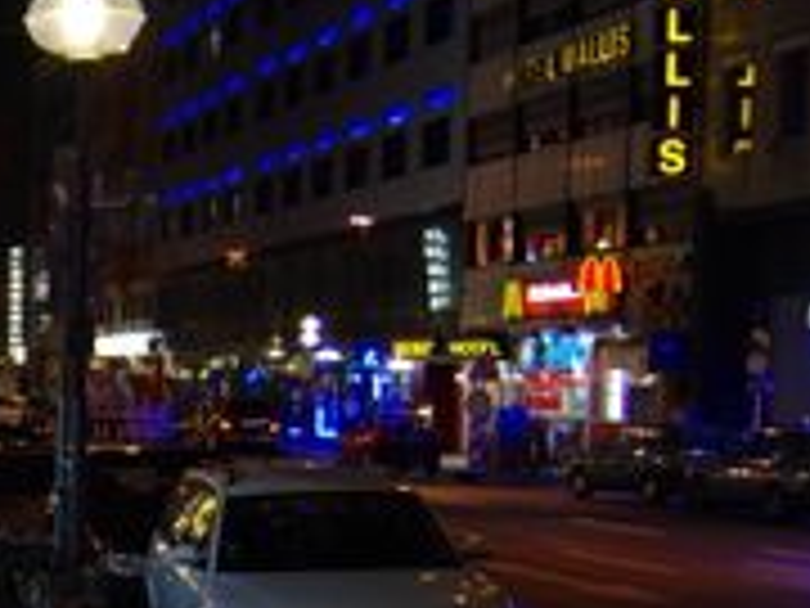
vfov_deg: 13.8
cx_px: -252
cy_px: 552
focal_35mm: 106
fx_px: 2480
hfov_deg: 17.4
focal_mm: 22
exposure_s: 1/60
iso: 800
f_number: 2.8
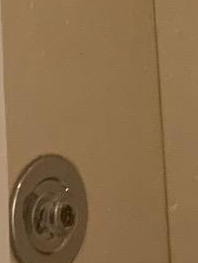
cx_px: 528
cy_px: 205
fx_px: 1537
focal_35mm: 202
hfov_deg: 6.8
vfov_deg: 9.8
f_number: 1.8
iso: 200
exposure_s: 1/60
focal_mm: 4.25
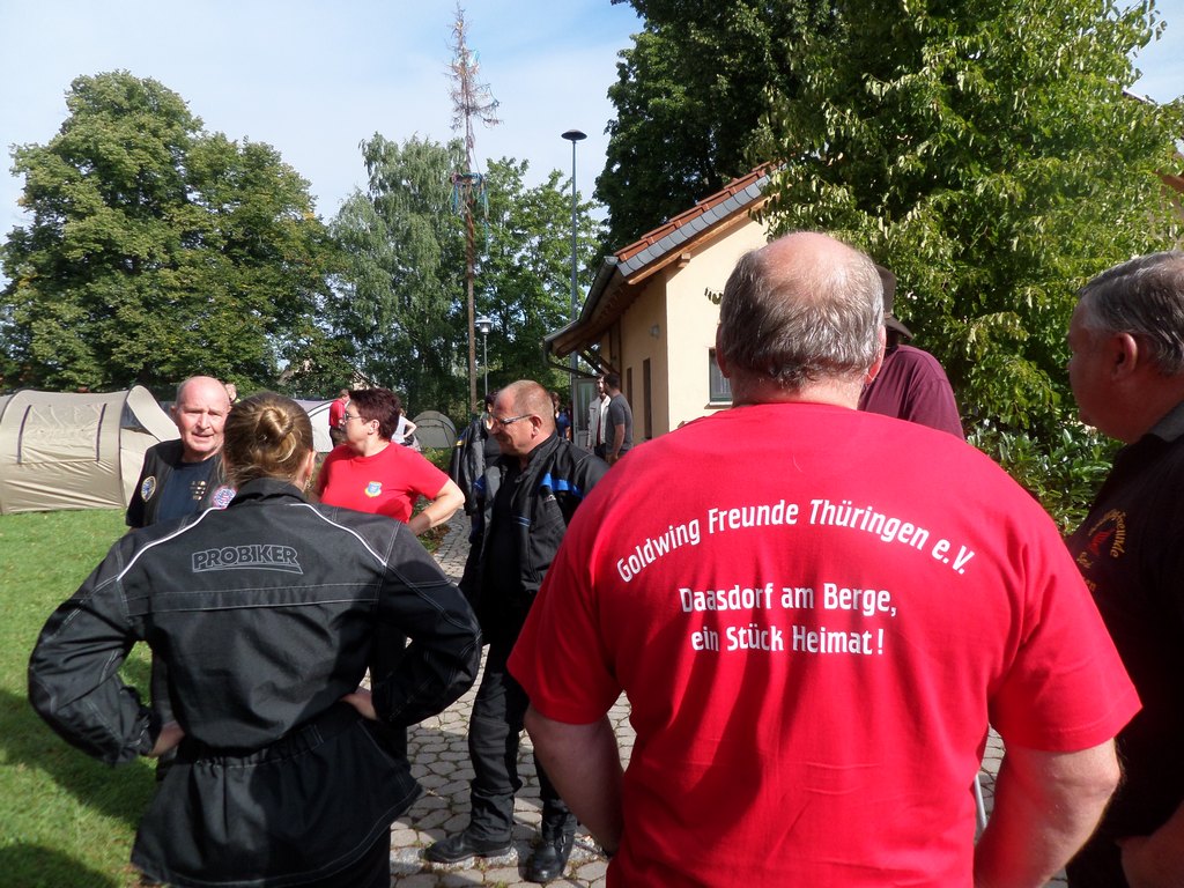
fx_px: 821
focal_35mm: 24
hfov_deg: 71.6
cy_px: 444
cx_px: 592
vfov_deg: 56.8
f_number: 3.1
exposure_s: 1/750
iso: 80
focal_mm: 4.3
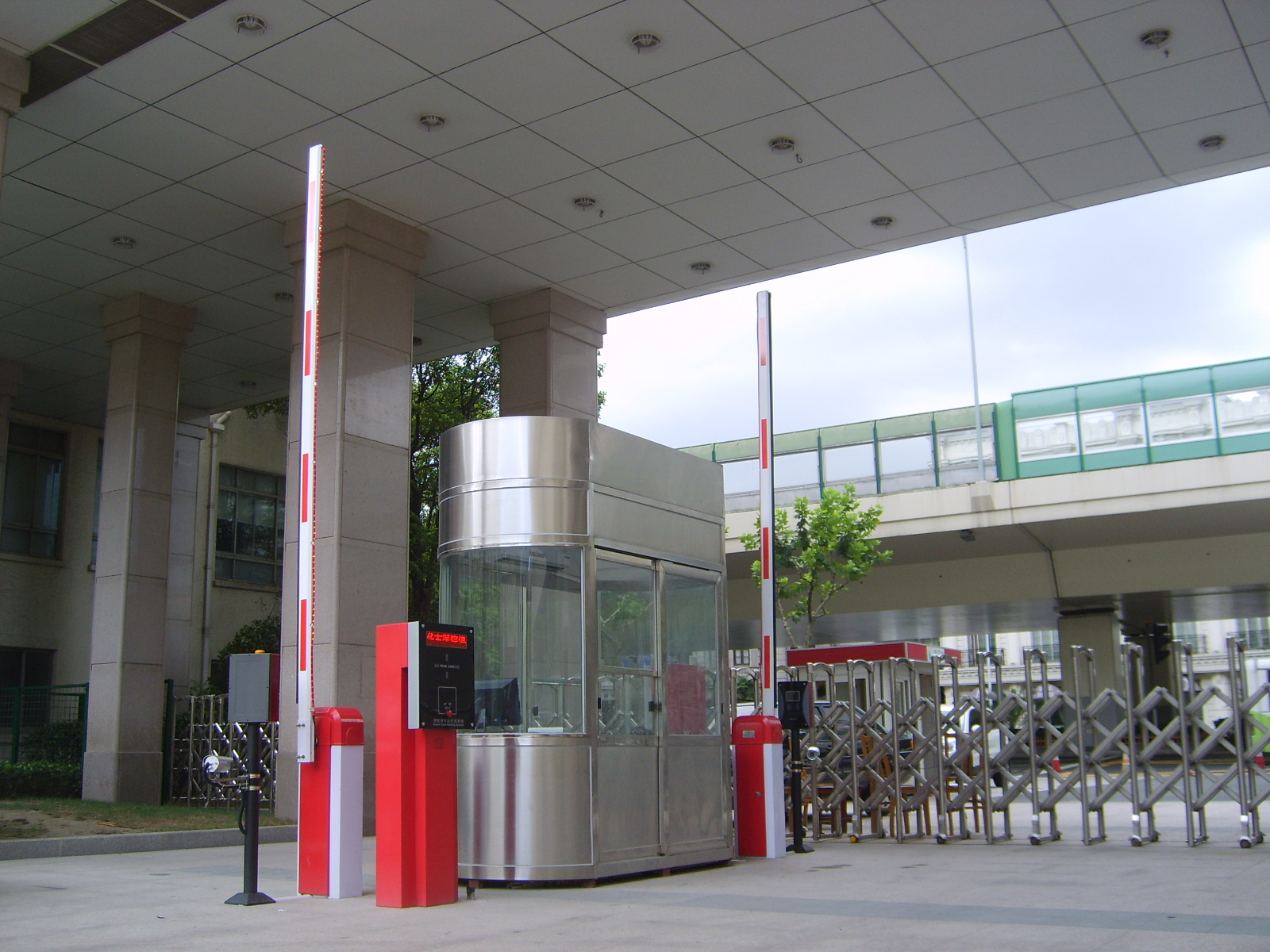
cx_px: 635
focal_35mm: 35
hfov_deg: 52.6
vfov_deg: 40.7
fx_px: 1284
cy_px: 476
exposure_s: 1/90
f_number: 2.8
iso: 50
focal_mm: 5.8
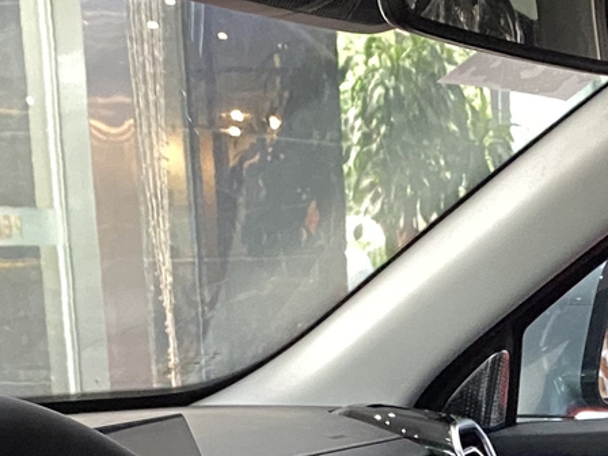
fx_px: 2037
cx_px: 609
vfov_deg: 11.8
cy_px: 816
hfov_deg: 16.6
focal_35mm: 116
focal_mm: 4.25
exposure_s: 1/33
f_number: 1.8
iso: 500
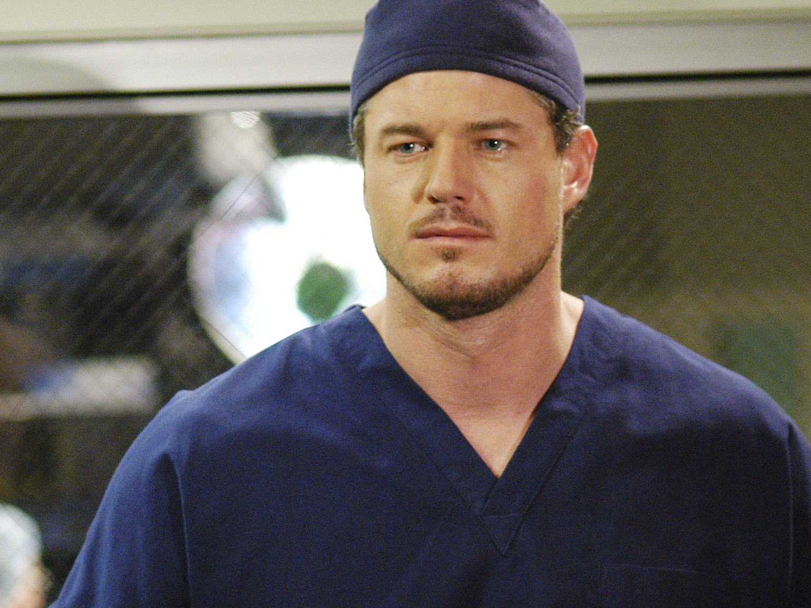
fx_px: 5668
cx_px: 460
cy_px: 727
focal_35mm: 242
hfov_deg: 8.2
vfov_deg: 6.1
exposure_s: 1/125
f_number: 2.8
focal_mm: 85
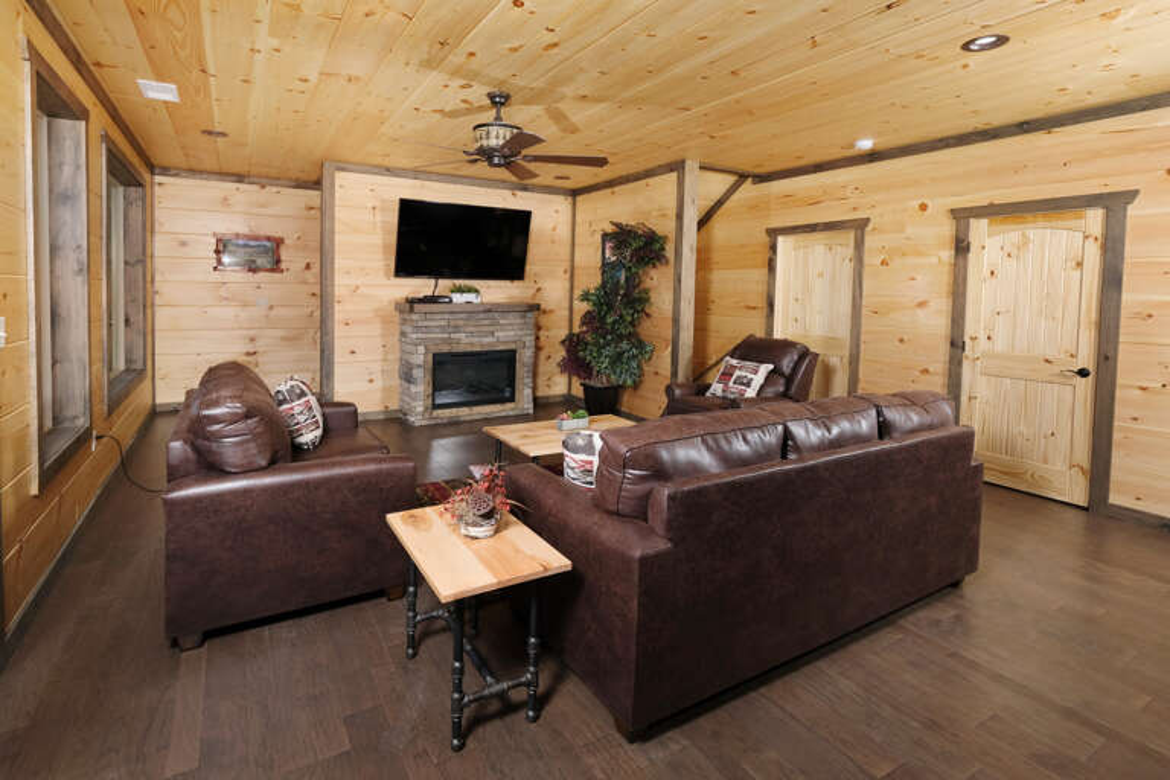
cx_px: 585
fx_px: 487
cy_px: 390
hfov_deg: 100.4
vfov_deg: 77.3
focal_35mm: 15
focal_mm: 10
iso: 200
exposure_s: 1/125
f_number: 8
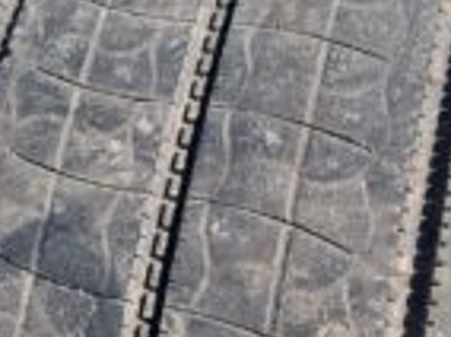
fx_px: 1028
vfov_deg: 18.6
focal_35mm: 79
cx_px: 241
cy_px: 196
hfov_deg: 24.8
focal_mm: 5.4
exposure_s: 1/1472
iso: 50
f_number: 1.8
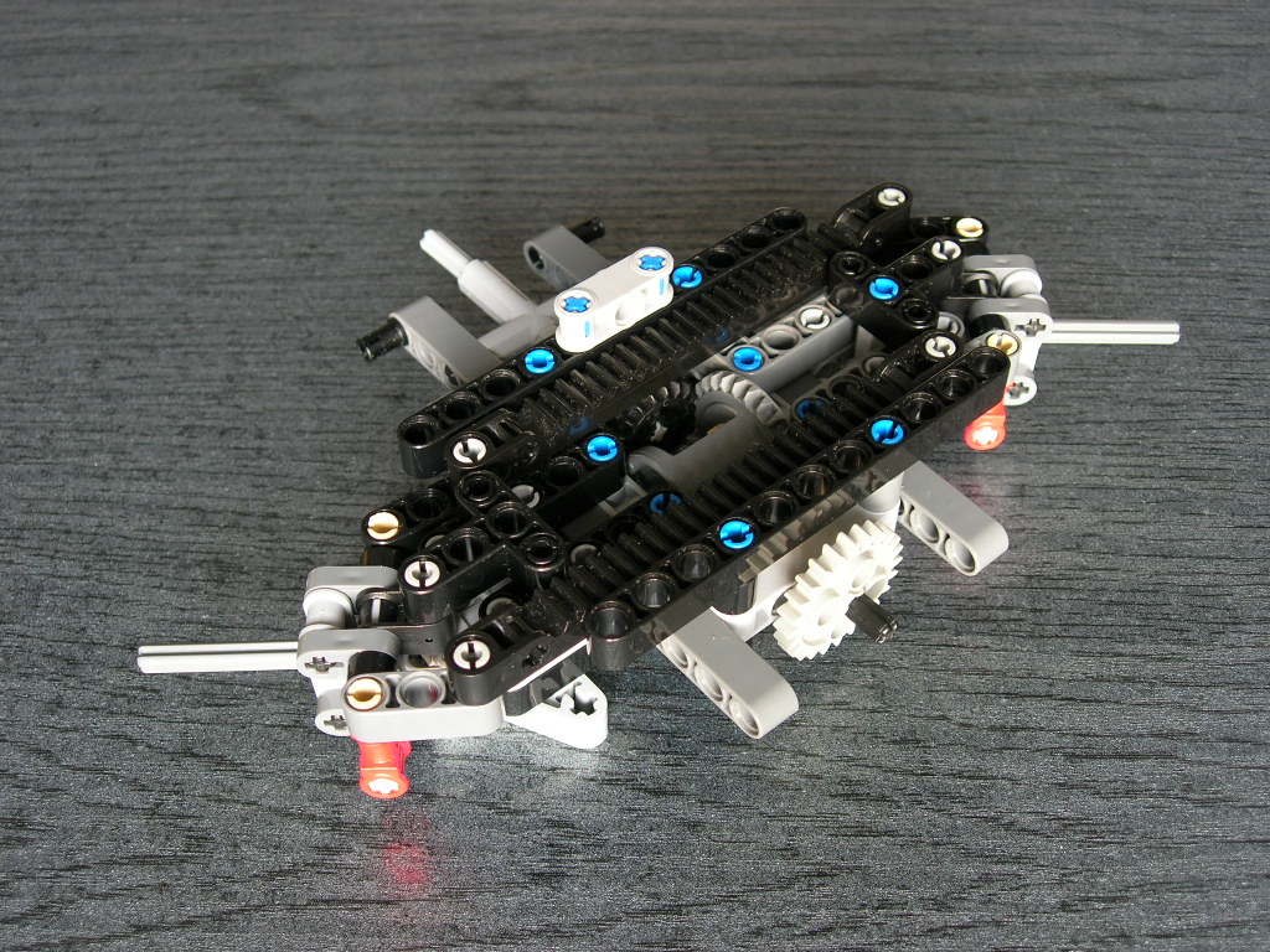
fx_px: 1504
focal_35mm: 41
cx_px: 635
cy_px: 476
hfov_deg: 45.8
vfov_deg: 35.1
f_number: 2.9
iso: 64
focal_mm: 8.5
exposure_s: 1/3.9
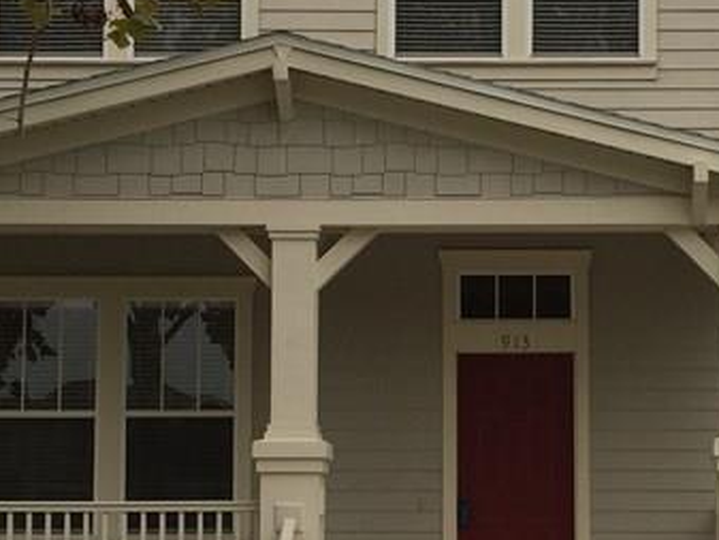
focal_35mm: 88
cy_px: 257
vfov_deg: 16.8
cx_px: 544
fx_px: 1828
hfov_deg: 22.0
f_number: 2.2
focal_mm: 4.15
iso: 32
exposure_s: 1/534
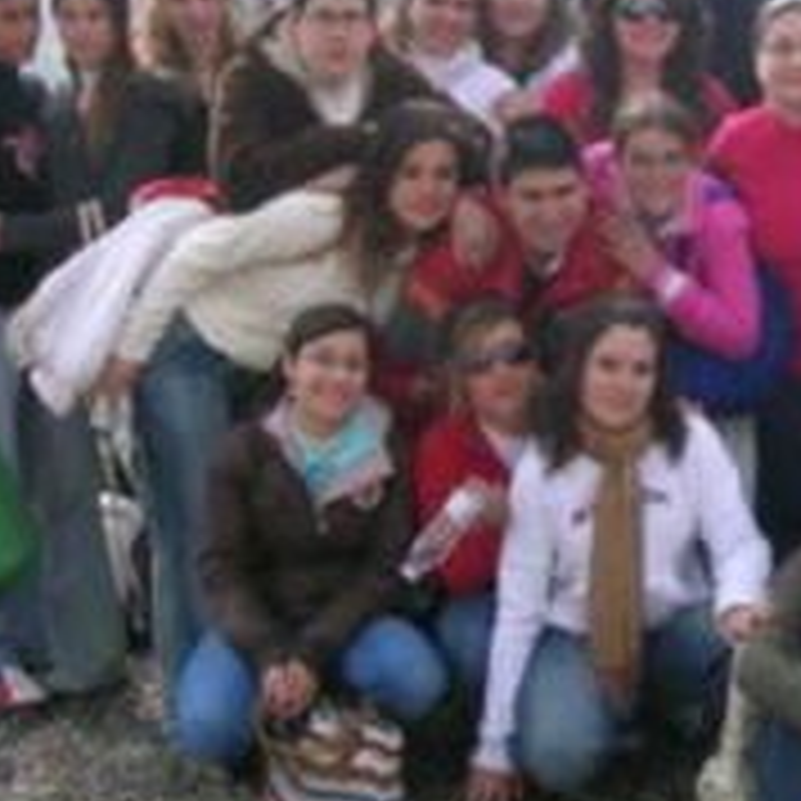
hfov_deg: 16.2
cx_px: 846
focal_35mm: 105
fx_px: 2749
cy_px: 387
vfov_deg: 16.6
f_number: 5.5
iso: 50
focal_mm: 8
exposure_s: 1/146
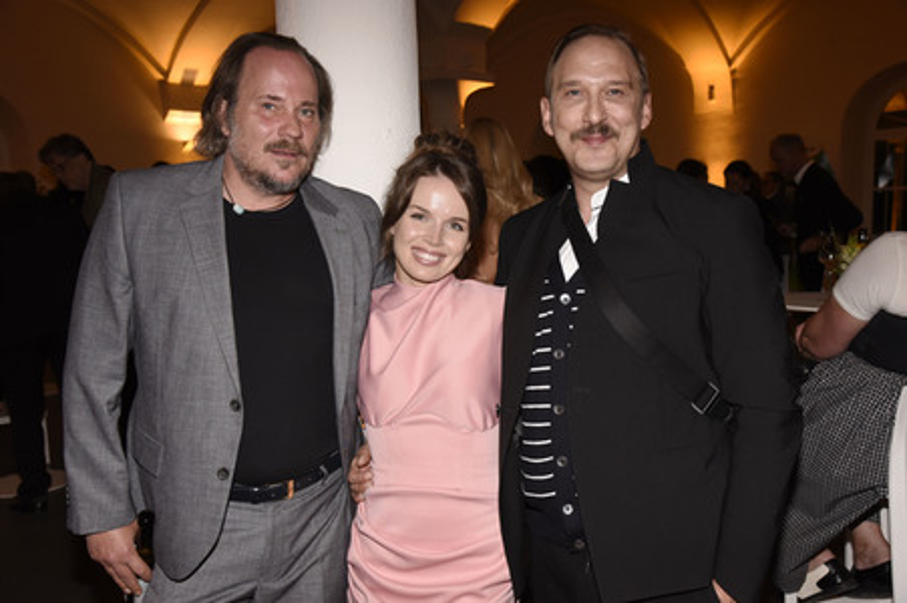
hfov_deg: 50.7
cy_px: 302
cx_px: 454
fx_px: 957
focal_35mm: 38
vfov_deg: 35.0
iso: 2000
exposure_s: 1/80
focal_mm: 38
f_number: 6.3
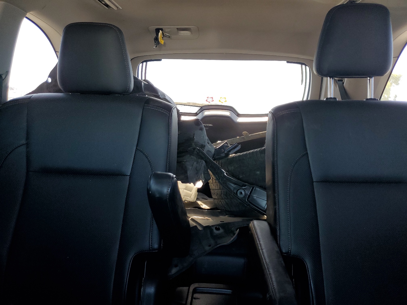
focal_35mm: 26
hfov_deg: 67.3
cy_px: 152
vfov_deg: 53.1
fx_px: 306
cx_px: 204
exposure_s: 1/120
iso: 84
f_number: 1.5
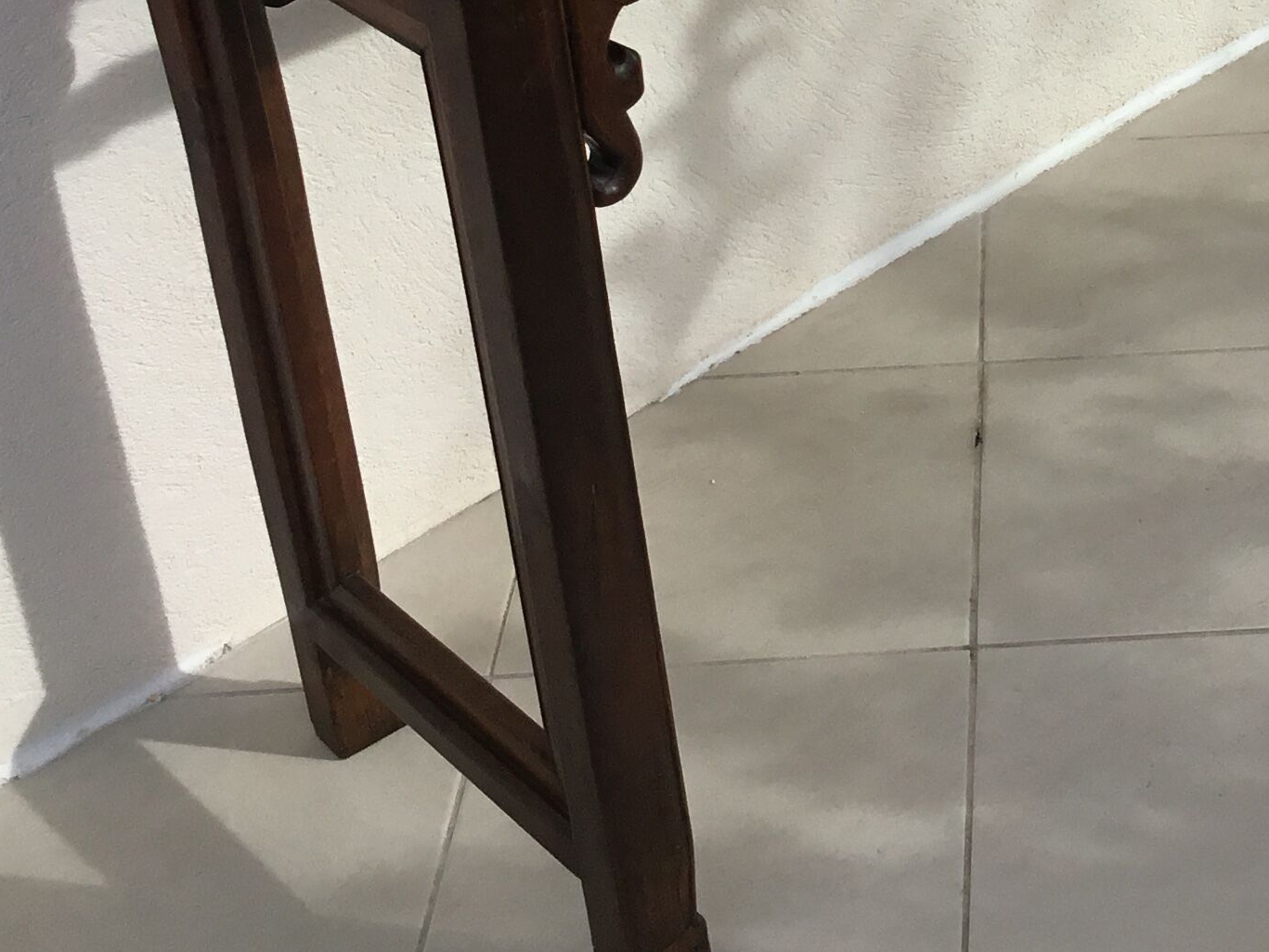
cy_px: -53
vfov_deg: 19.2
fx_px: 2714
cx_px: 1125
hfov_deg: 25.6
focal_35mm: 74
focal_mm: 3.3
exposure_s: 1/1404
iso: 25
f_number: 2.4
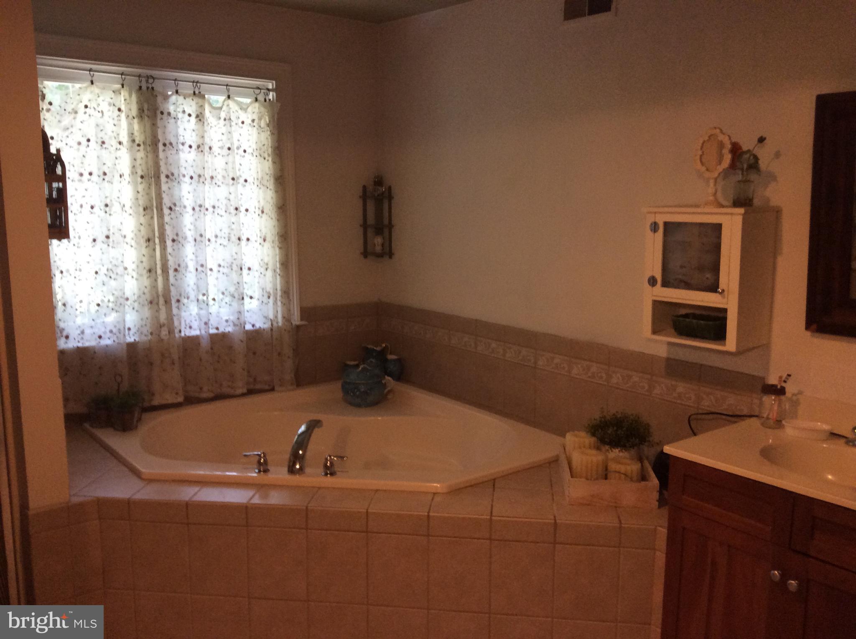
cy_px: 320
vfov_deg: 44.0
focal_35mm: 32
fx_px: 790
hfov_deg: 56.9
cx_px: 428
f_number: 2.4
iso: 125
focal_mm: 3.3
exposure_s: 1/24
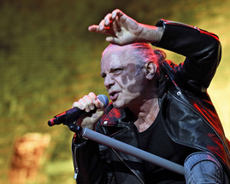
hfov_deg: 13.2
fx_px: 995
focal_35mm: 146
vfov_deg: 10.6
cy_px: 118
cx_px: 88
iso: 900
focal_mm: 93
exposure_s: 1/400
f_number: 2.7
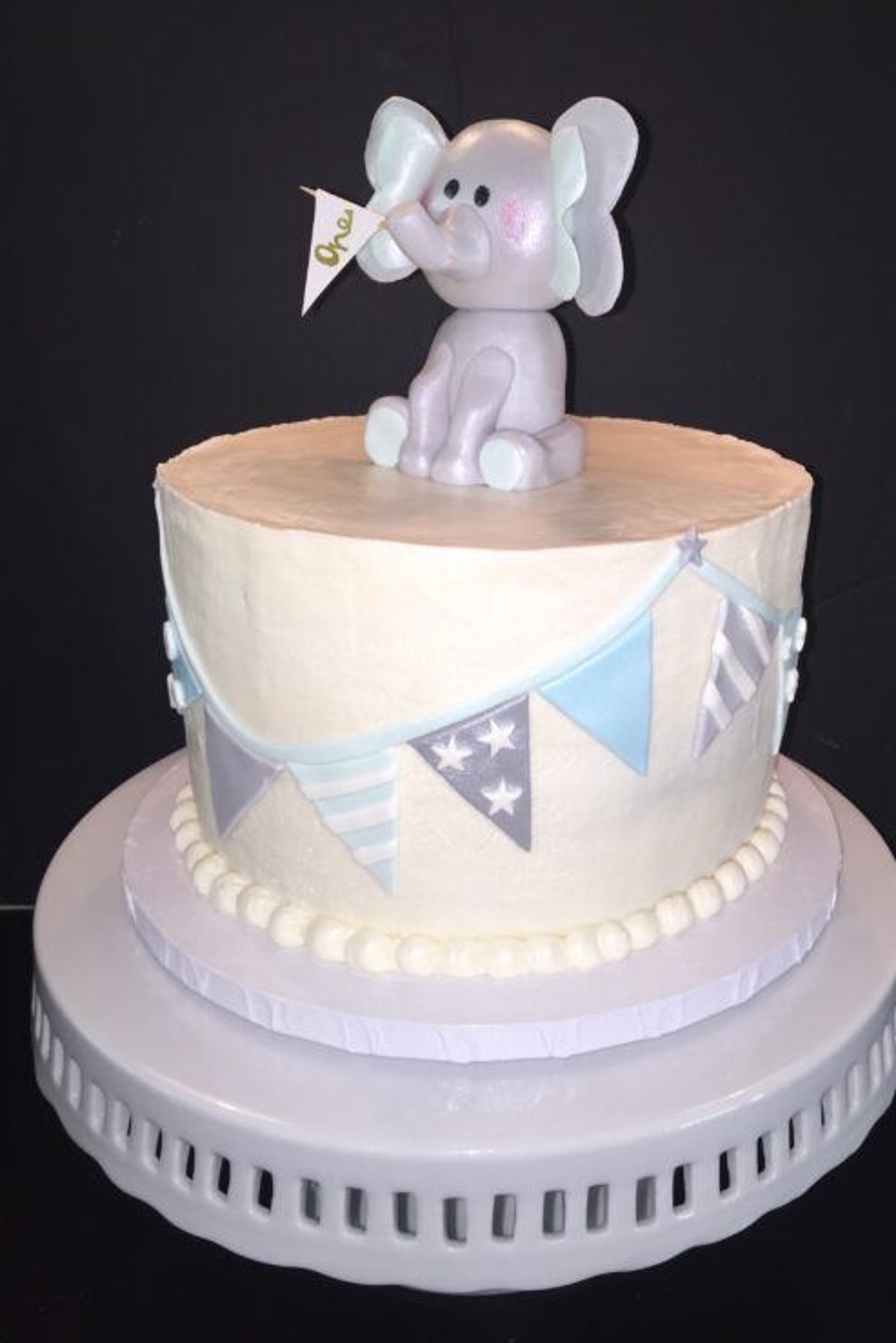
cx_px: 511
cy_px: 656
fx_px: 1157
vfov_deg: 60.3
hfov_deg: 42.2
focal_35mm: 31
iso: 32
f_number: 2.2
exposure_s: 1/59
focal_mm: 4.15
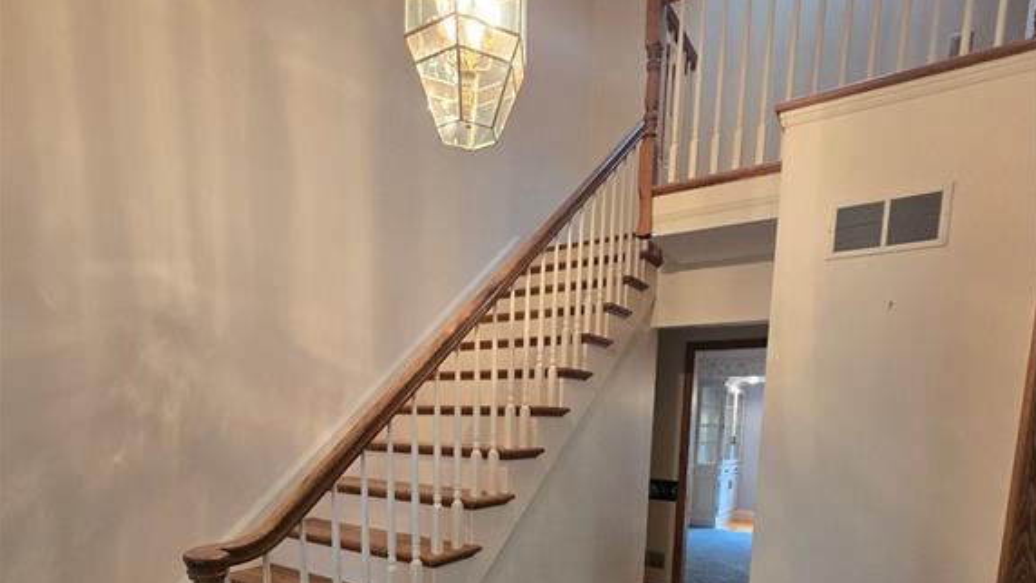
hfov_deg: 89.6
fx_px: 522
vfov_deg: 52.6
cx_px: 520
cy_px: 503
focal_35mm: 19
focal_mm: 2.2
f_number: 2.2
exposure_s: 1/60
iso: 250
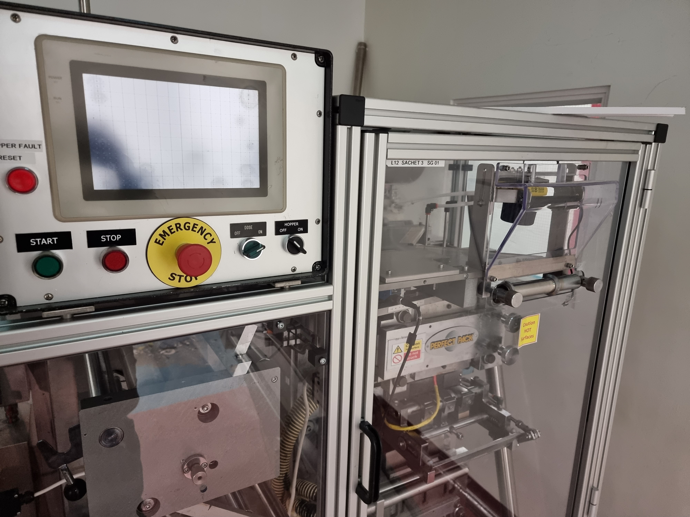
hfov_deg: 71.6
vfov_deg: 56.8
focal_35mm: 24
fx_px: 478
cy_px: 258
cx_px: 345
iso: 640
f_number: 1.8
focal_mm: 6.7
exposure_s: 1/50
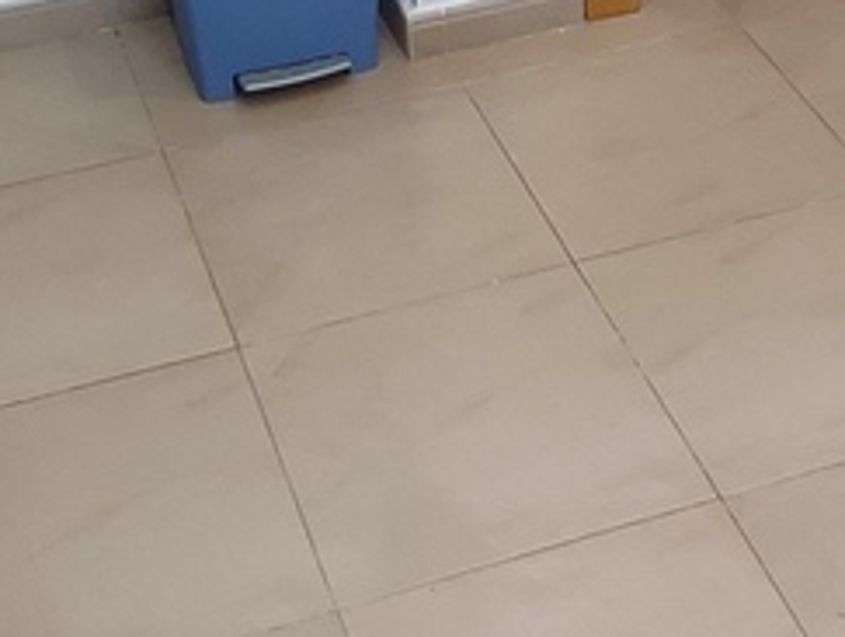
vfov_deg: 17.3
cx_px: 487
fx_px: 2054
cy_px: 52
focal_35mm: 84
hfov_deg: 23.2
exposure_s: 1/100
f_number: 2.2
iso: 81
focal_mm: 1.65
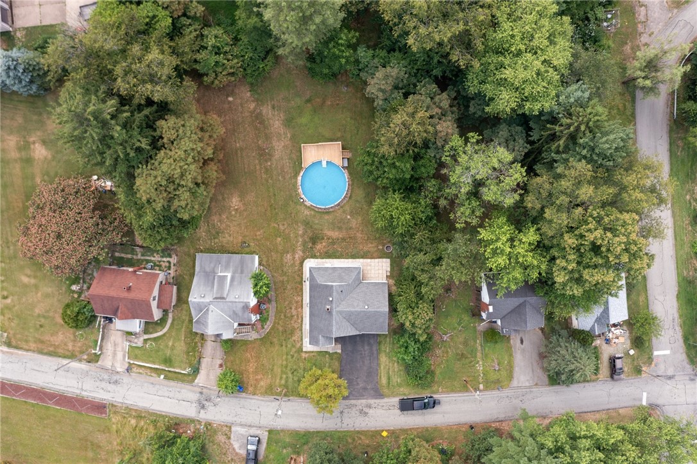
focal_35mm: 28
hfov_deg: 65.5
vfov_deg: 46.4
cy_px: 232
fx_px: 542
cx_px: 348
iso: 100
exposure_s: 1/120
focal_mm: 10.26
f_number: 4
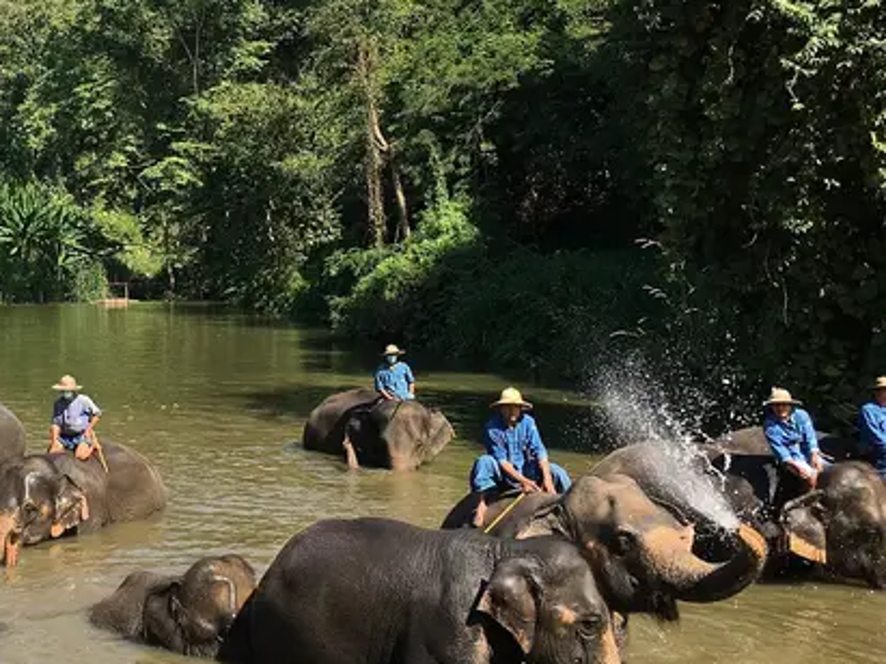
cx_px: 175
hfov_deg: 33.9
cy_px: 232
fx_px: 1407
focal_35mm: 55
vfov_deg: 26.4
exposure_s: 1/1026
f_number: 2.2
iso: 25
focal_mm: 4.15
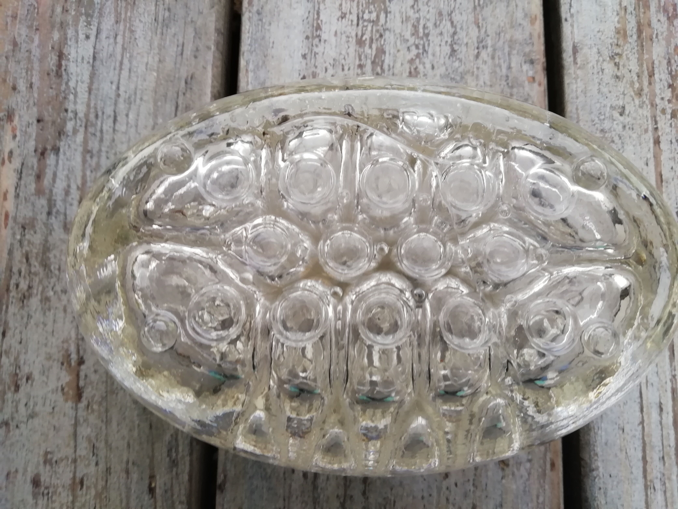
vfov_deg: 53.1
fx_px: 509
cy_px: 254
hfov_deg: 67.3
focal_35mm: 26
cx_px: 339
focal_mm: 3.21
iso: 64
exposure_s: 1/33.3
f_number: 2.2
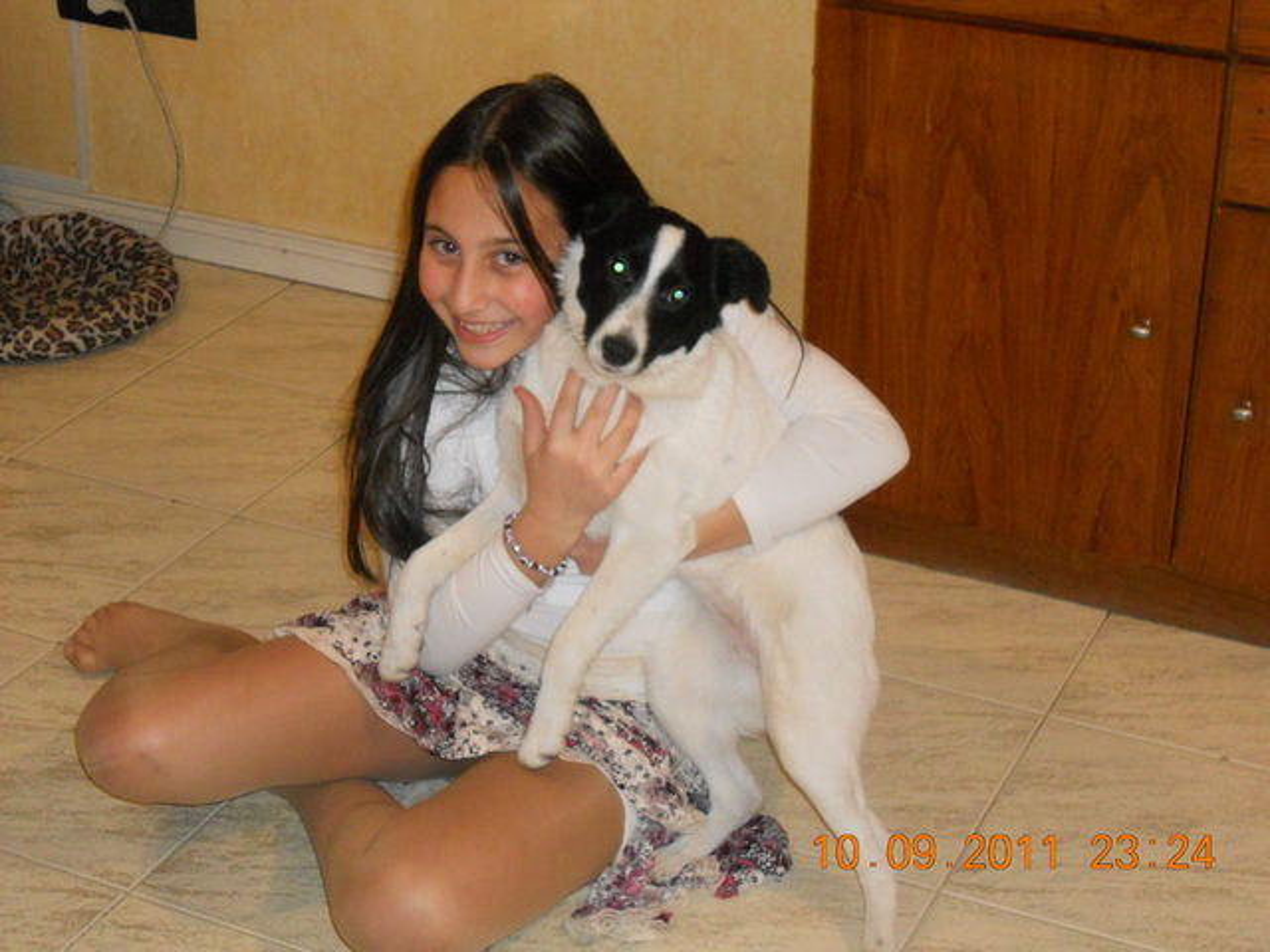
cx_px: 635
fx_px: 2385
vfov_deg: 22.6
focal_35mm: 65
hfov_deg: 29.8
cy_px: 476
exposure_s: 1/30
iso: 640
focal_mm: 11.7
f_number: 5.3
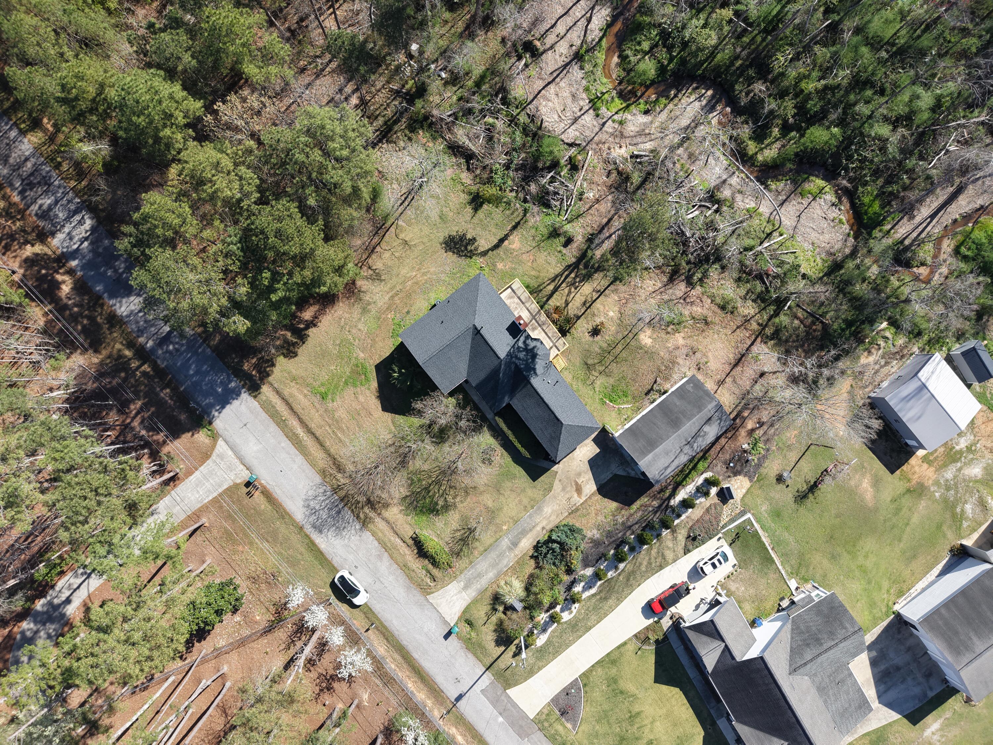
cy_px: 372
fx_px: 688
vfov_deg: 56.8
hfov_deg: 71.6
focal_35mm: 24
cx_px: 496
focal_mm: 8.67
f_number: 1.8
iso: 160
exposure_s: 1/2000
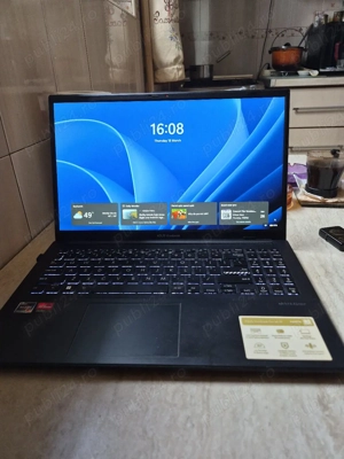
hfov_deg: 58.9
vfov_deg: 73.9
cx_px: 172
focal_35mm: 23
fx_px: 305
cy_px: 230
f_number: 1.8
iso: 320
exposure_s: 1/100
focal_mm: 5.4
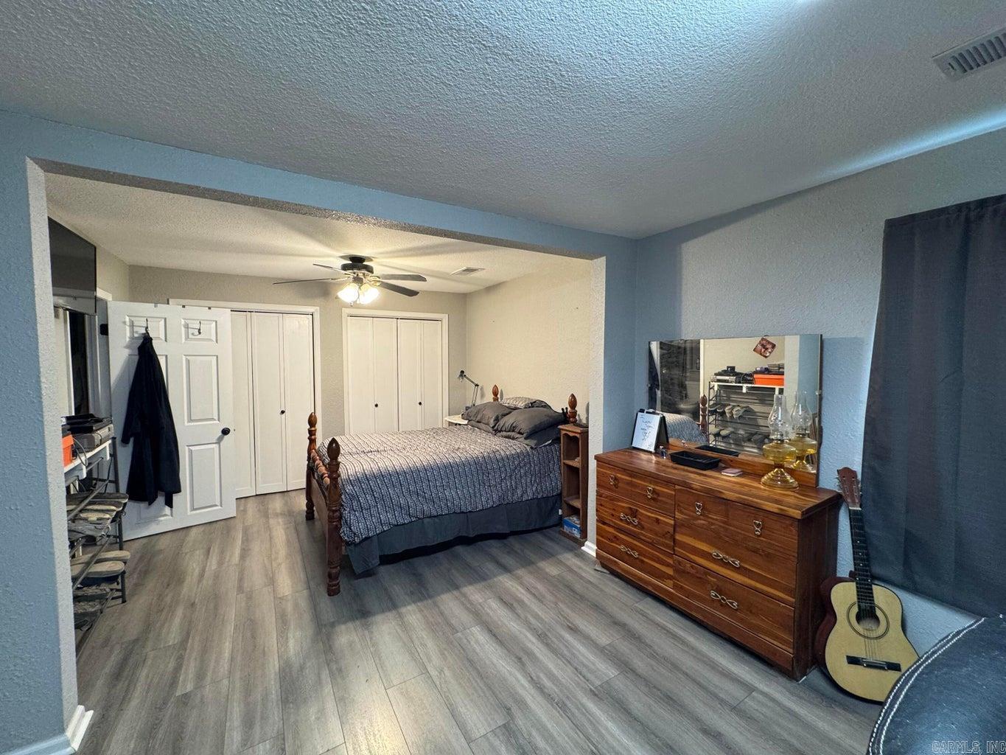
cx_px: 503
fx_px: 407
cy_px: 378
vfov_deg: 85.7
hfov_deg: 102.1
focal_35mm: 14
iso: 160
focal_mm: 2.22
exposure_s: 1/60
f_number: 2.2
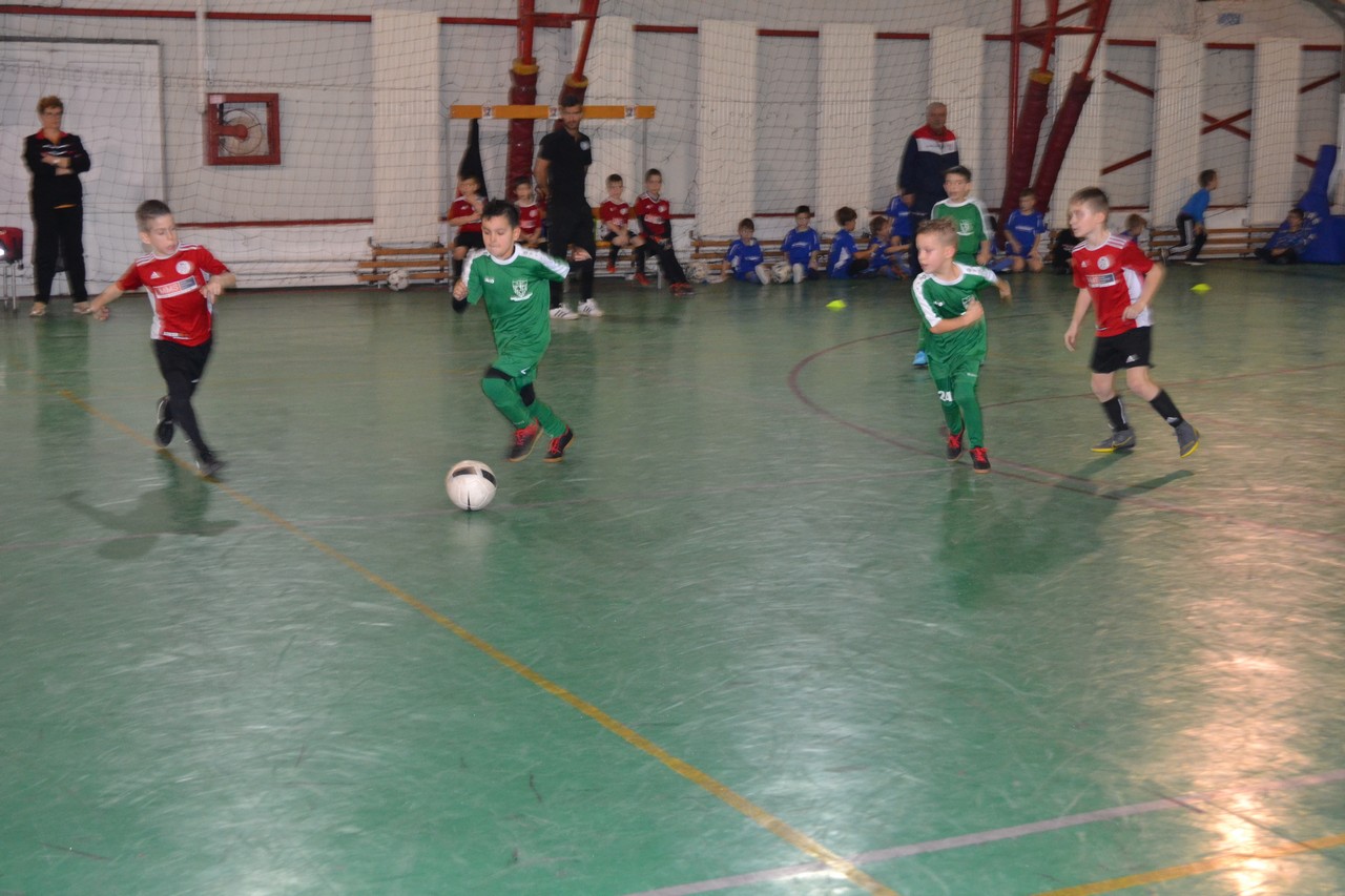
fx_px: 2017
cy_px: 448
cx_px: 672
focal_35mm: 54
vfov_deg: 25.1
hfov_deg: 36.9
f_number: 5
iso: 1800
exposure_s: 1/60
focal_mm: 36
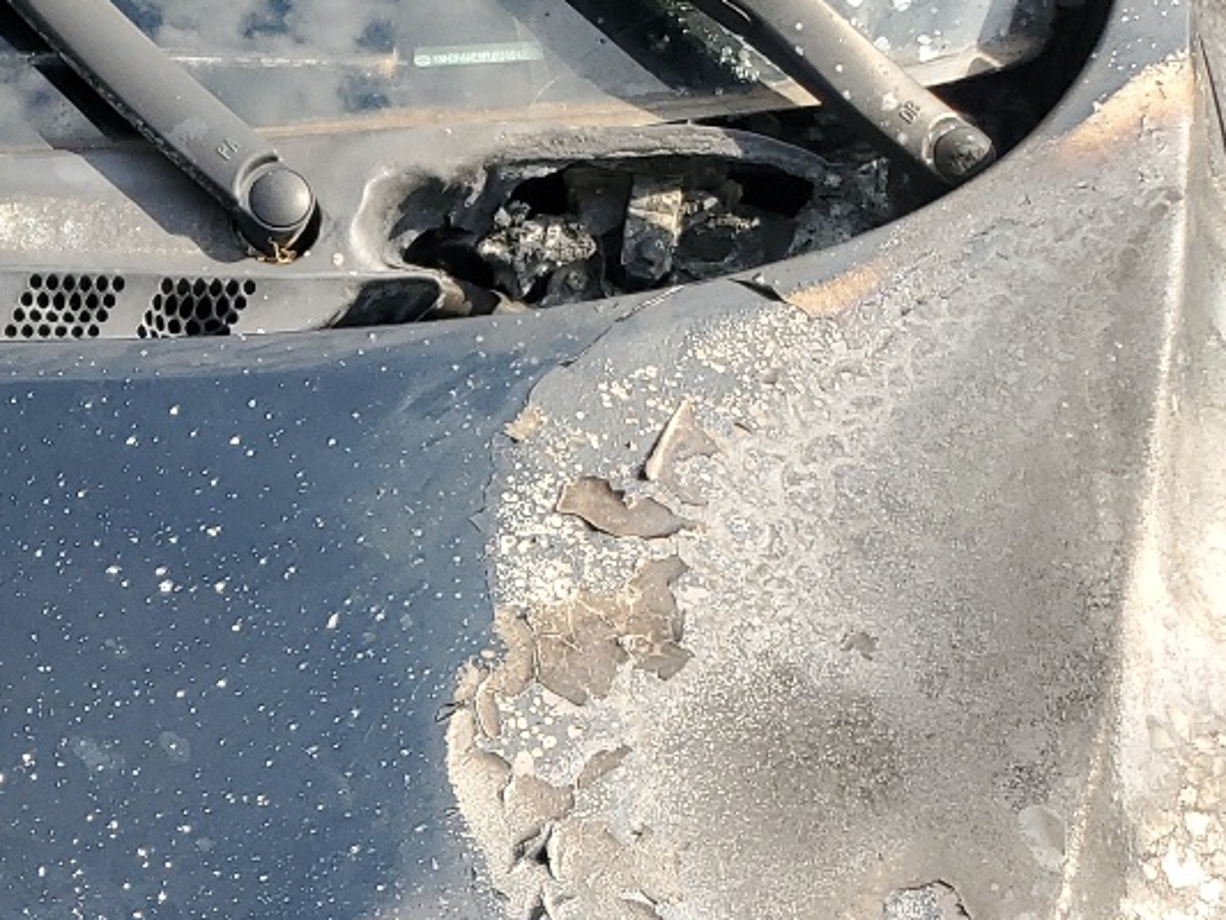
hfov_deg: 22.2
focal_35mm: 78
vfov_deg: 17.7
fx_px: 2763
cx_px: -403
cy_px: 1184
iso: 50
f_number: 1.5
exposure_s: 1/833
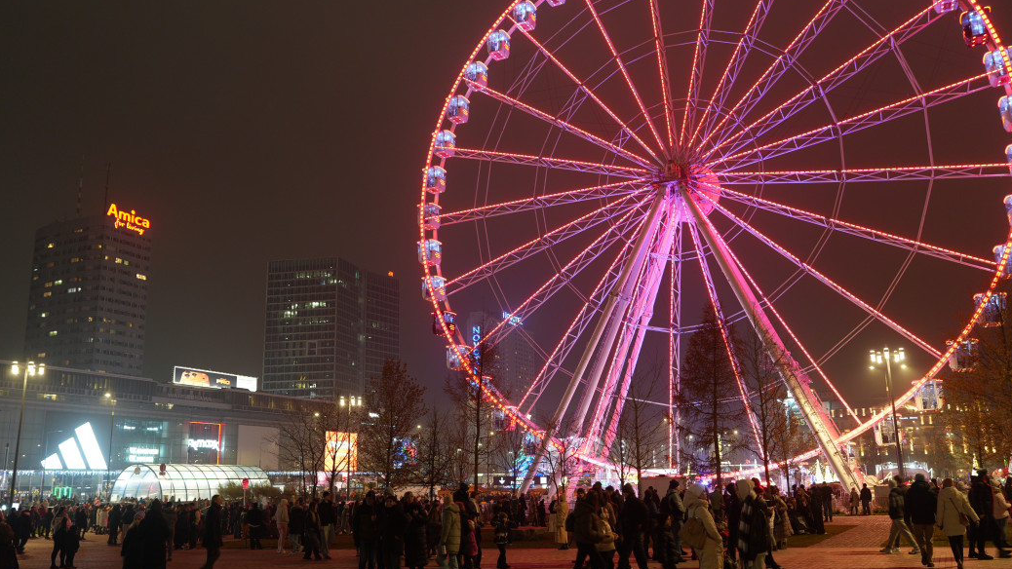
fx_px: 805
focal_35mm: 30
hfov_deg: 64.3
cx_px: 499
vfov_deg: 38.9
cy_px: 303
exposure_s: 1/40
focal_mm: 28
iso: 800
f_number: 2.2
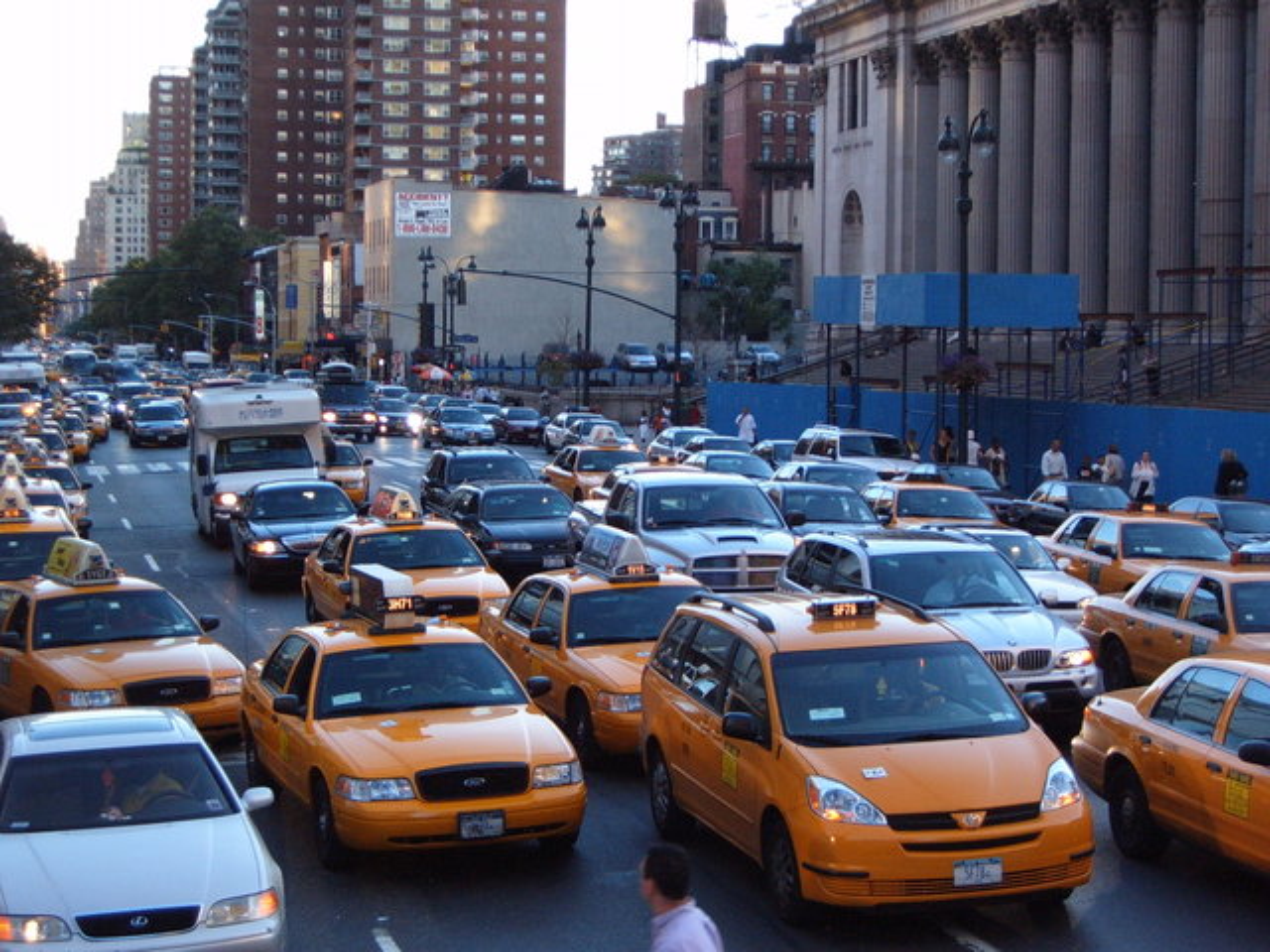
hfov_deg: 26.0
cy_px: 476
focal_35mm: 75
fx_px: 2752
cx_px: 635
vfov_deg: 19.6
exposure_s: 1/90
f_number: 4
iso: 141
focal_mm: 12.6
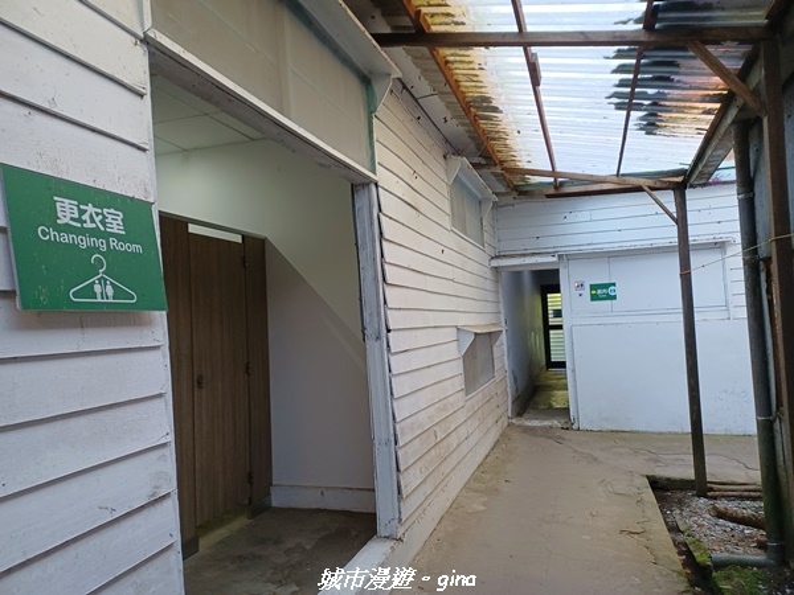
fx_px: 573
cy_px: 298
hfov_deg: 69.4
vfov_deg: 54.9
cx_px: 397
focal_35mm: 25
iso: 250
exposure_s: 1/39
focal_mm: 4.6
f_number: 1.8
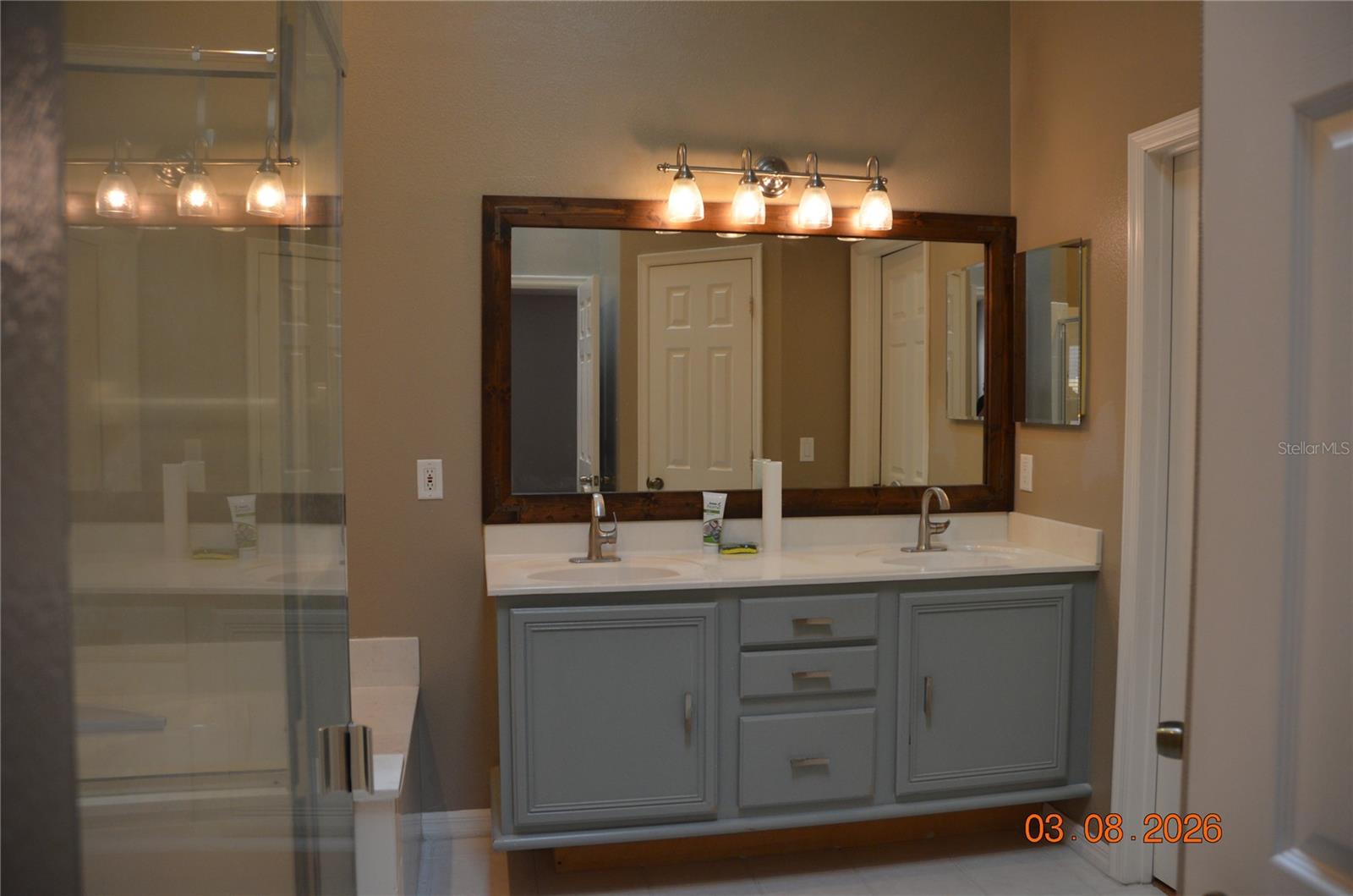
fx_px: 1012
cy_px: 448
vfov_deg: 47.7
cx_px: 676
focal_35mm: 27
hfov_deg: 67.5
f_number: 4
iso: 500
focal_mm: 18
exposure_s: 1/60
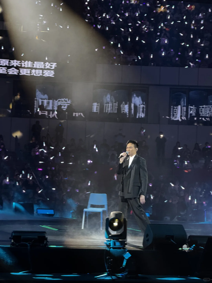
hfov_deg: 12.3
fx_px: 980
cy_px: 142
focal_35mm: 120
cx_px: 106
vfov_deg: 16.4
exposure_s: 1/48
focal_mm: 15.66
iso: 640
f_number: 2.8
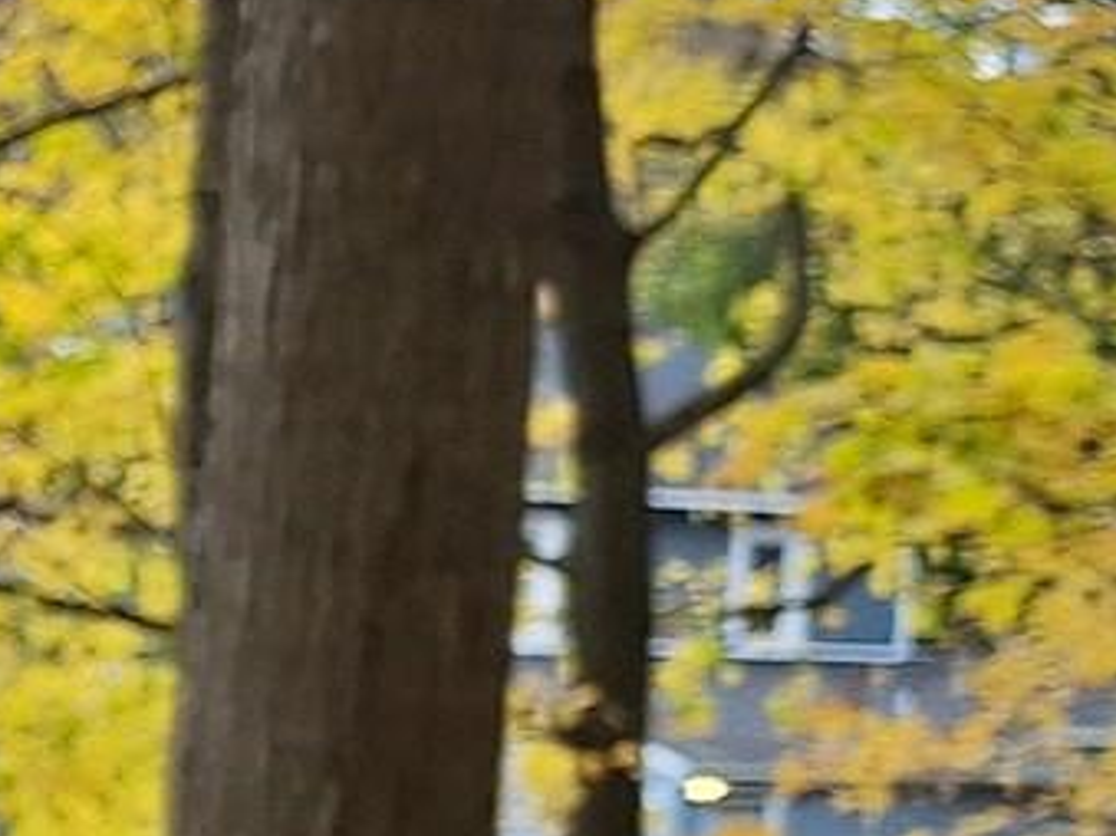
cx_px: 3229
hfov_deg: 10.5
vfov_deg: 10.6
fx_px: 4480
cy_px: 741
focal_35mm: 139
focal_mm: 5.54
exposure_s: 1/575
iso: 40
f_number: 1.8
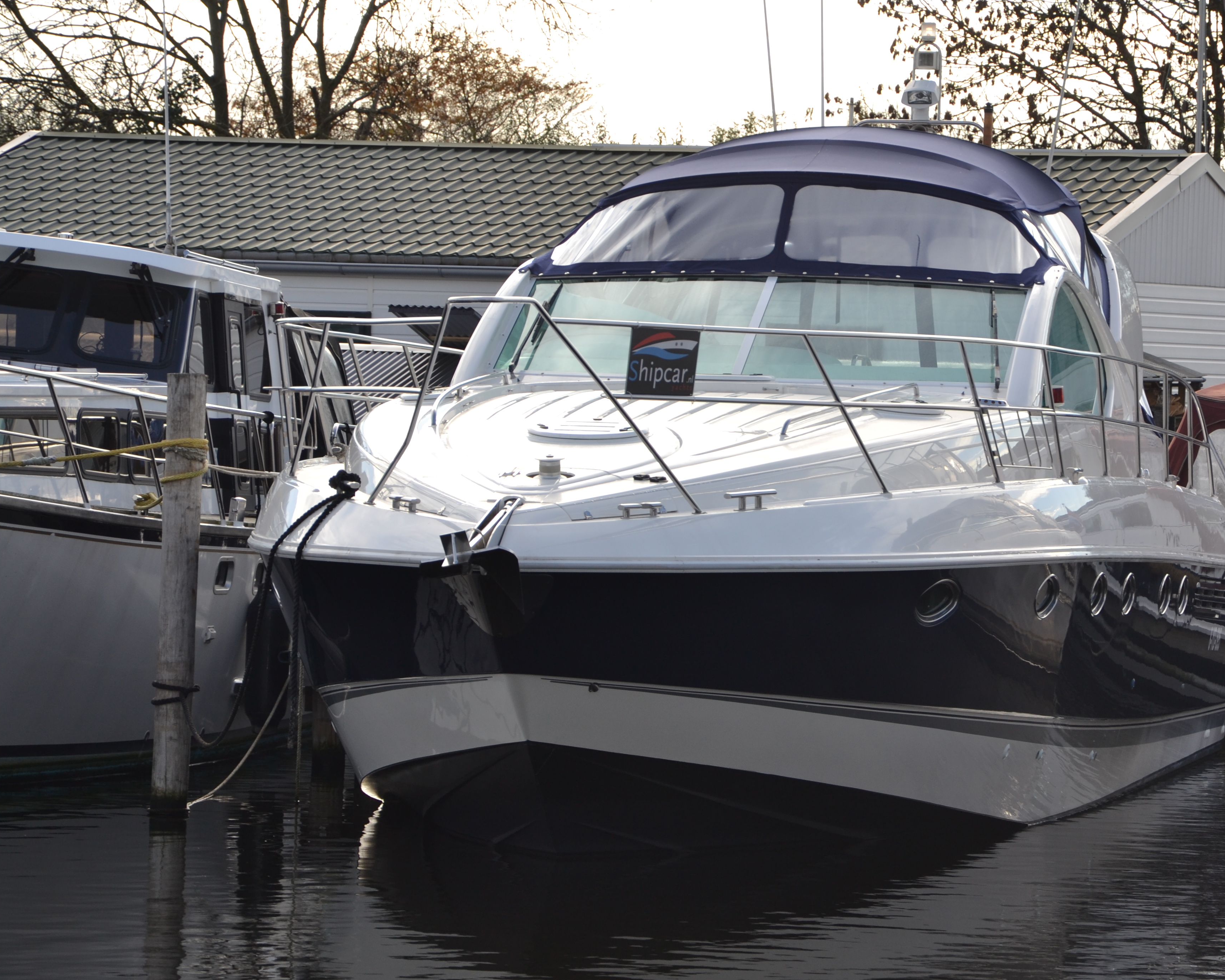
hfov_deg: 9.8
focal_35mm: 198
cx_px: 758
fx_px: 7165
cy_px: 475
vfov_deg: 7.8
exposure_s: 1/200
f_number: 8
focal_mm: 105
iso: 100
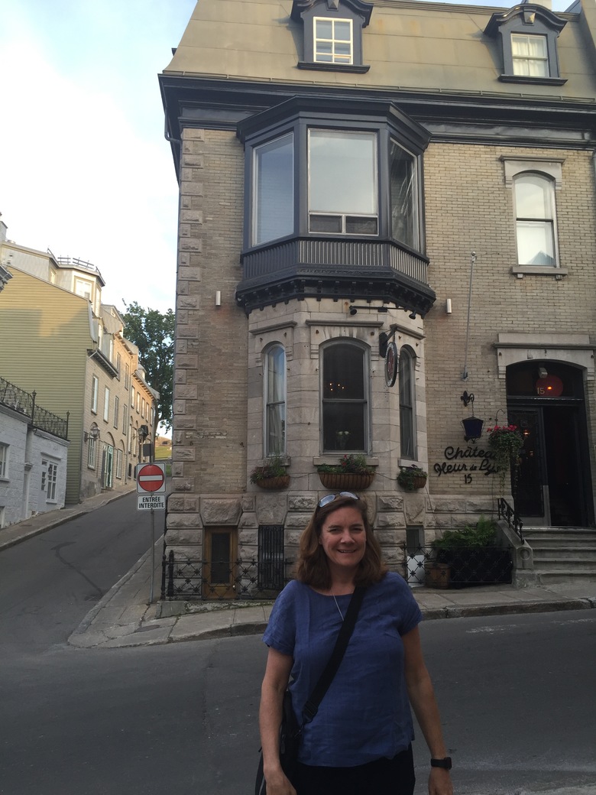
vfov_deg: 61.7
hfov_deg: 48.2
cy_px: 398
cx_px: 298
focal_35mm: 29
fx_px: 666
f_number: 2.2
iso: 32
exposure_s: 1/126
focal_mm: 4.15
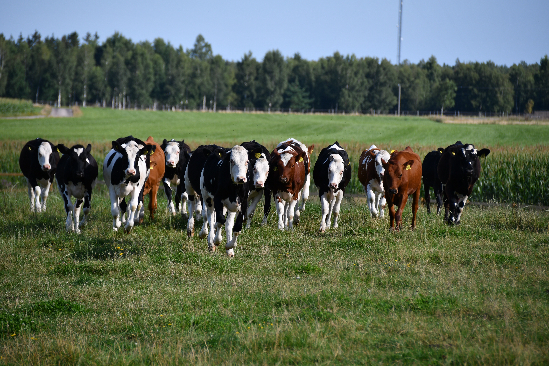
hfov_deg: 6.9
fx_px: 4575
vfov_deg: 4.6
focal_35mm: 300
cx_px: 274
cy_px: 183
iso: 125
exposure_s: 1/640
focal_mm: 200
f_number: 5.6
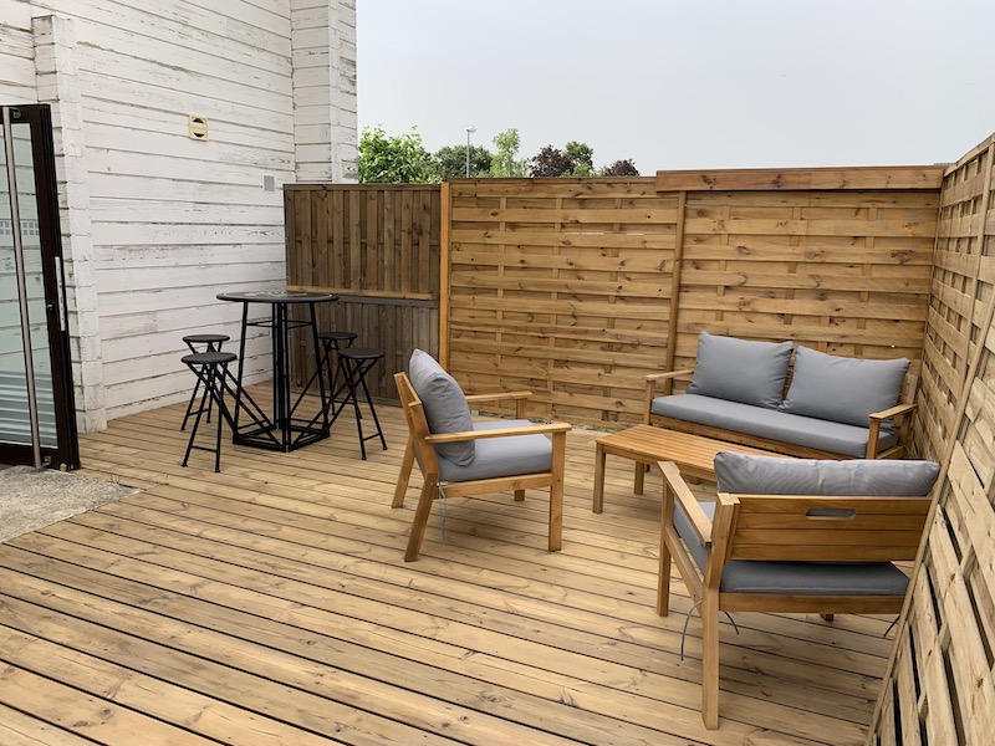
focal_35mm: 26
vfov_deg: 53.1
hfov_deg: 67.3
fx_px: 747
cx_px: 498
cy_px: 373
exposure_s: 1/1100
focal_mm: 4.25
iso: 25
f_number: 1.8
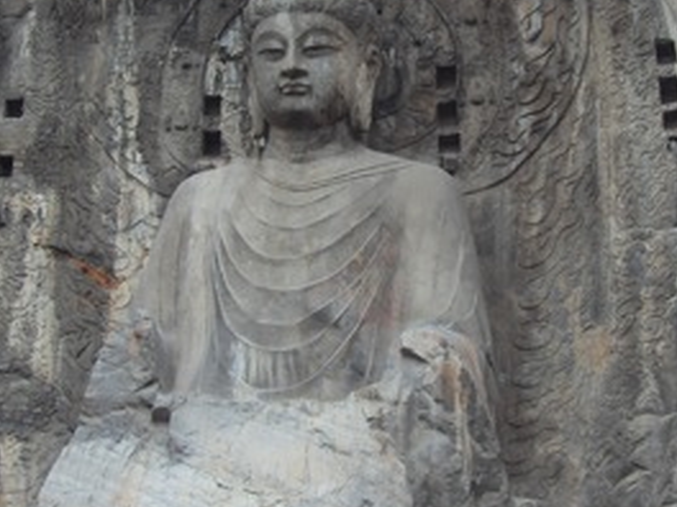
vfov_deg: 22.6
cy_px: 220
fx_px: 1271
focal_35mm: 65
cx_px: 344
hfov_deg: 29.8
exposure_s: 1/90
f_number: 3.5
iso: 100
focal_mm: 6.6
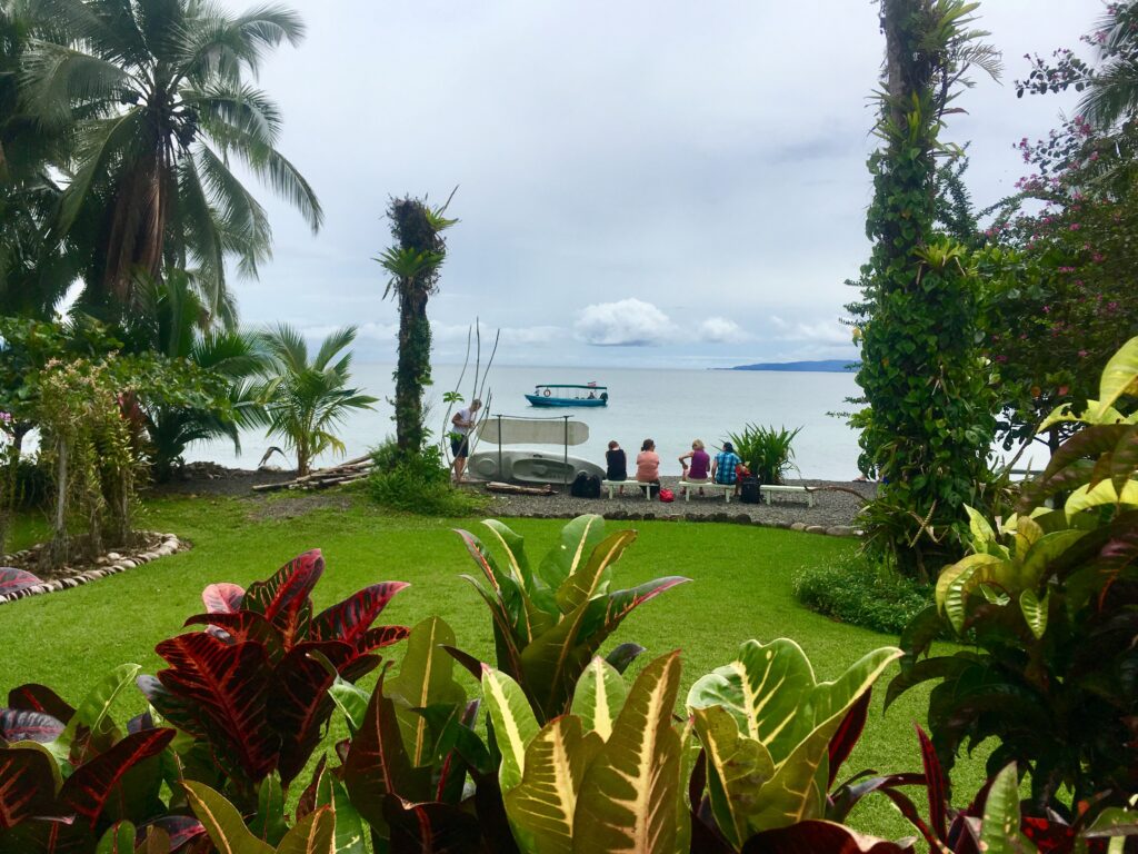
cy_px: 427
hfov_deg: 61.7
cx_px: 569
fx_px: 953
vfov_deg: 48.2
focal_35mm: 29
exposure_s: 1/3077
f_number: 2.2
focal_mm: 4.15
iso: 25
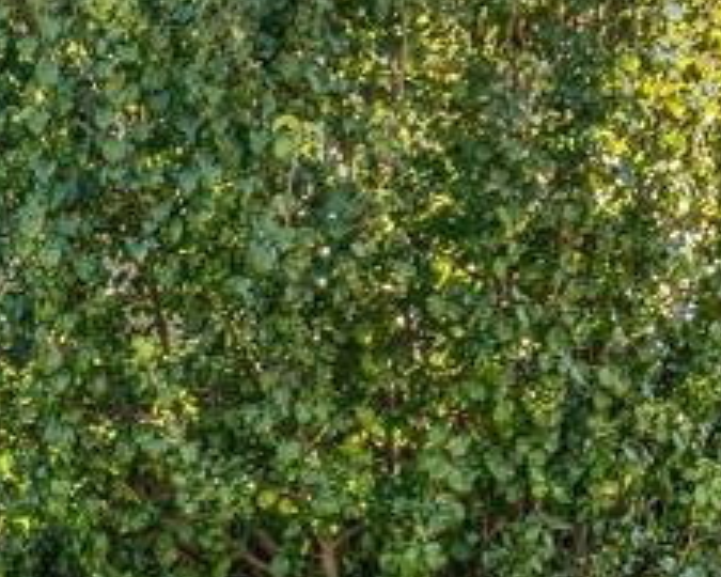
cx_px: -814
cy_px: 619
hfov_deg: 11.1
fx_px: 3286
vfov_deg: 9.9
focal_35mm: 154
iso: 100
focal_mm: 24
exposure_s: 1/100
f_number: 6.3
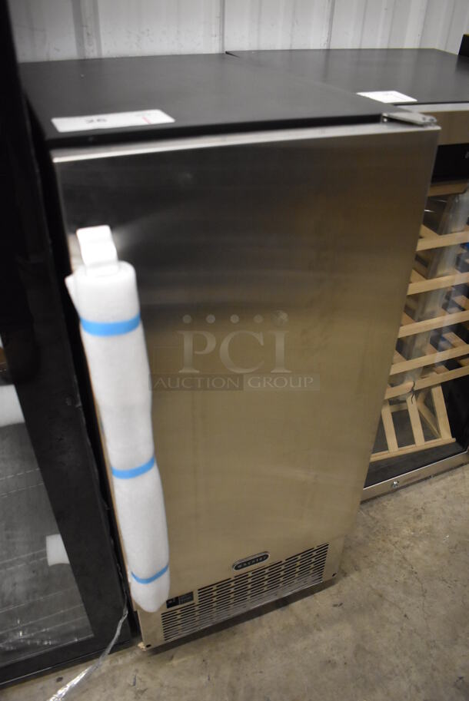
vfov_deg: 67.3
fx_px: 527
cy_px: 350
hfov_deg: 48.0
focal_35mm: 27
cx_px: 234
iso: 3200
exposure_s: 1/125
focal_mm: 18
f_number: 3.5
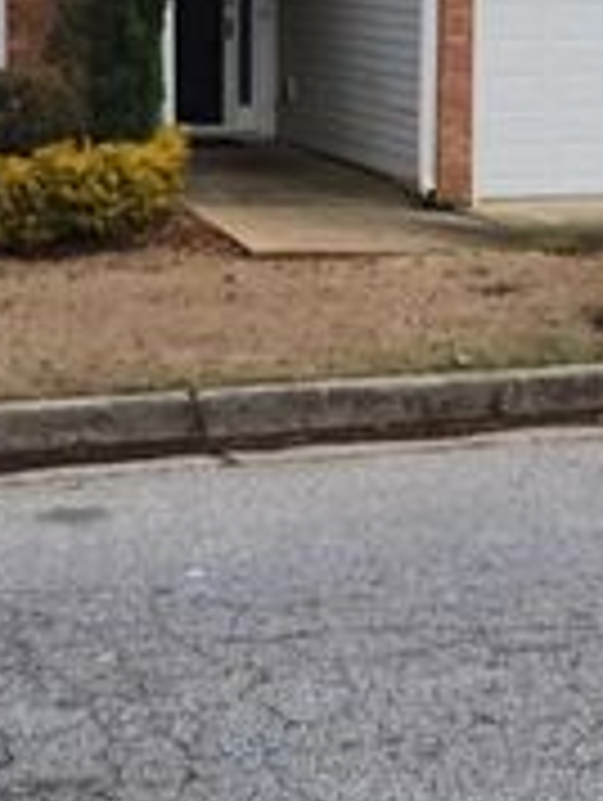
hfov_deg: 17.2
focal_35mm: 86
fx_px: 1993
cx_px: 338
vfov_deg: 22.5
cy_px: 173
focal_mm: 6.4
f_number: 1.8
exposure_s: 1/372
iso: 12
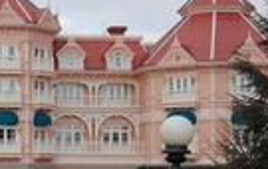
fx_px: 988
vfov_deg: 9.7
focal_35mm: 135
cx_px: -157
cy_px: 139
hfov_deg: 14.2
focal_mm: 26
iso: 800
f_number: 9
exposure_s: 1/400
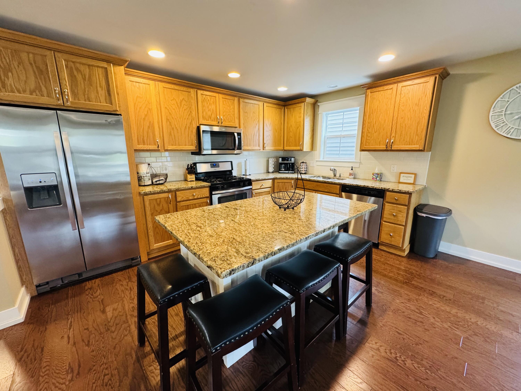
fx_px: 211
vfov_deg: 85.7
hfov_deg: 102.1
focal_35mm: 14
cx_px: 260
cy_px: 196
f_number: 2.2
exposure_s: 1/60
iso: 320
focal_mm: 2.22
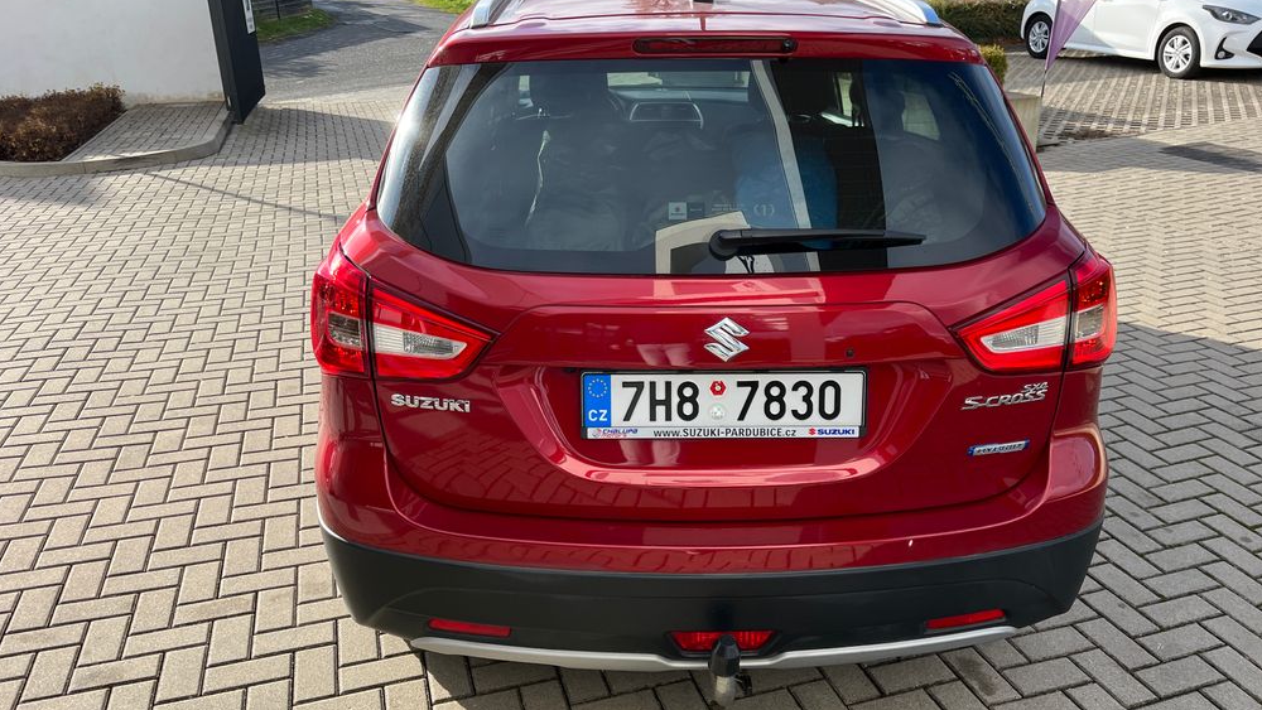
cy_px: 332
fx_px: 971
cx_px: 641
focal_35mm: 29
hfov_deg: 66.1
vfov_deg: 40.2
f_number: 1.6
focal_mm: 5.1
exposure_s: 1/1175
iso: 50
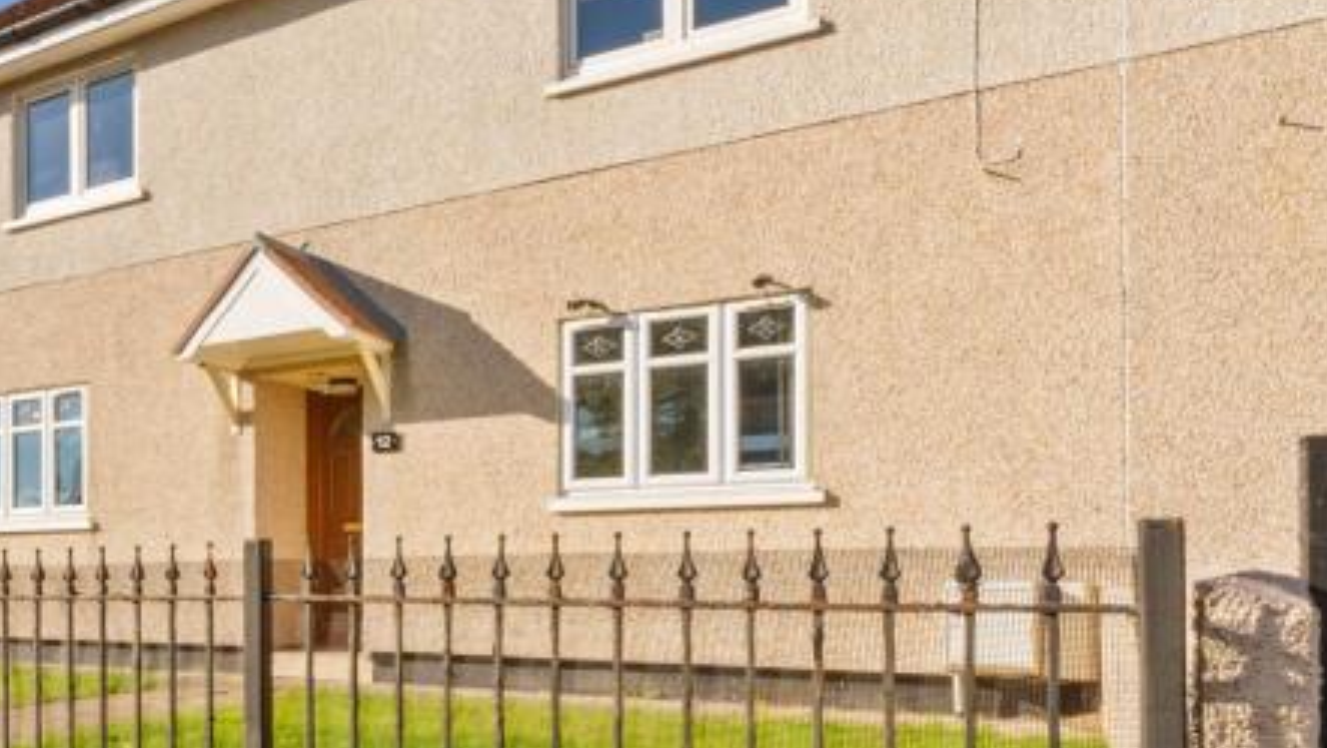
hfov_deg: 49.5
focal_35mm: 34
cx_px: 60
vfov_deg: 33.7
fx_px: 1197
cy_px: 598
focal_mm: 14
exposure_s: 1/40
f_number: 22
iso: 800
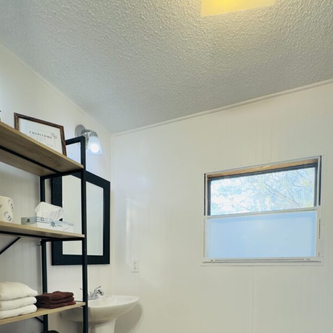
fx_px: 239
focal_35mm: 22
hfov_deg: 69.6
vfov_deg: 62.7
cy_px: 274
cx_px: 167
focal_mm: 2.22
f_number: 2.2
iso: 50
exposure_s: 1/120
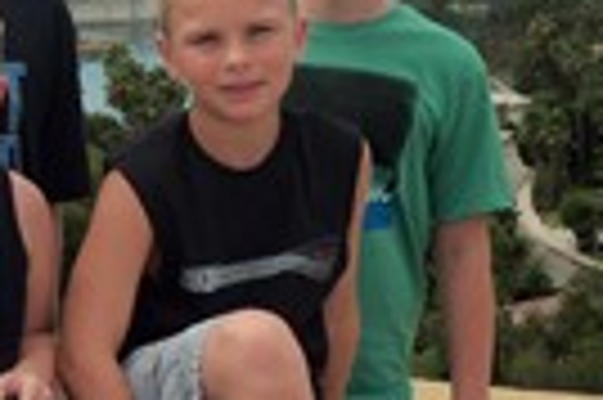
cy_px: 13
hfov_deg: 20.8
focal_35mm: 97
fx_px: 1623
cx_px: 135
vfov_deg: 13.9
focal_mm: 5.7
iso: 80
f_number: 8.8
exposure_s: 1/160
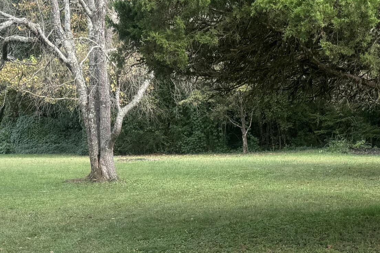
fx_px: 718
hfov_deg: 29.7
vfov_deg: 19.2
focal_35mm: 68
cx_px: 180
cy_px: 273
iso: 80
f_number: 1.78
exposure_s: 1/488
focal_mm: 6.76
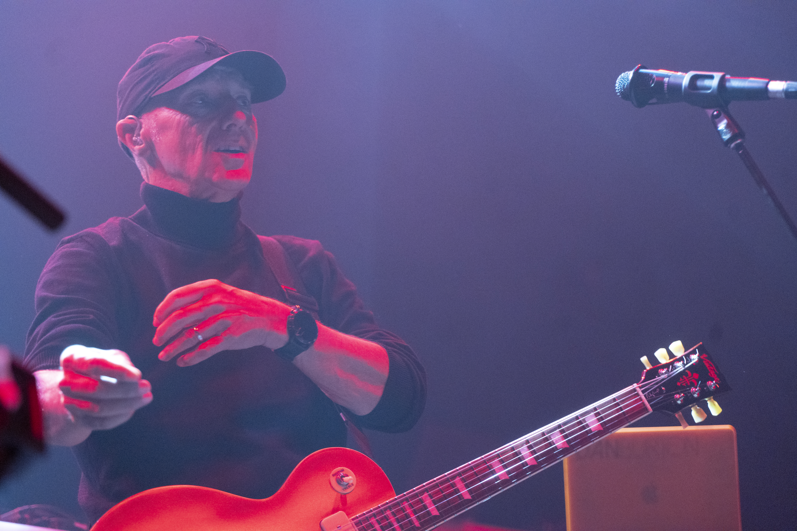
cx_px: 398
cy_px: 266
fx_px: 2302
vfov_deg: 13.2
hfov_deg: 19.6
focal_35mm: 104
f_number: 4
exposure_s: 1/320
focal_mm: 104
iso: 10000
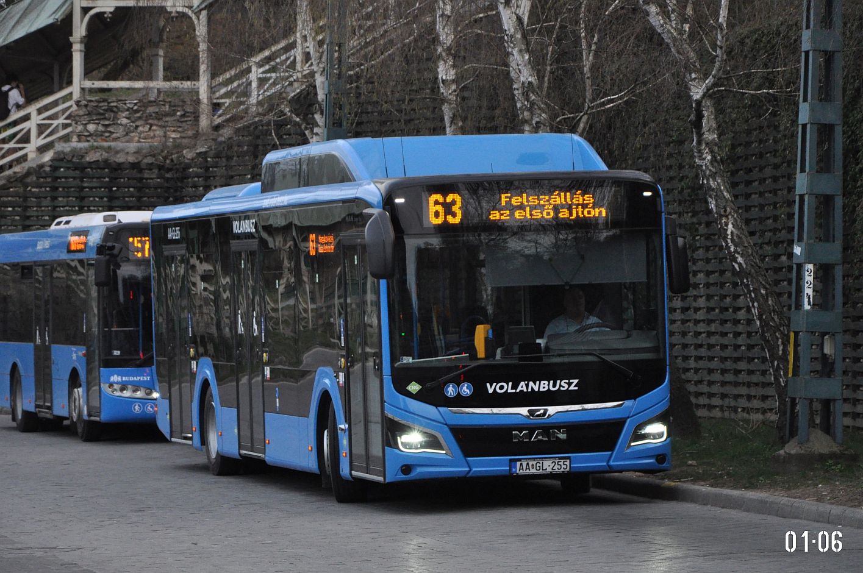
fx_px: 3771
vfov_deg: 8.7
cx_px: 432
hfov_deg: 13.1
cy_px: 286
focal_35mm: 158
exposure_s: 1/320
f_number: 5.6
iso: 1600
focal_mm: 105
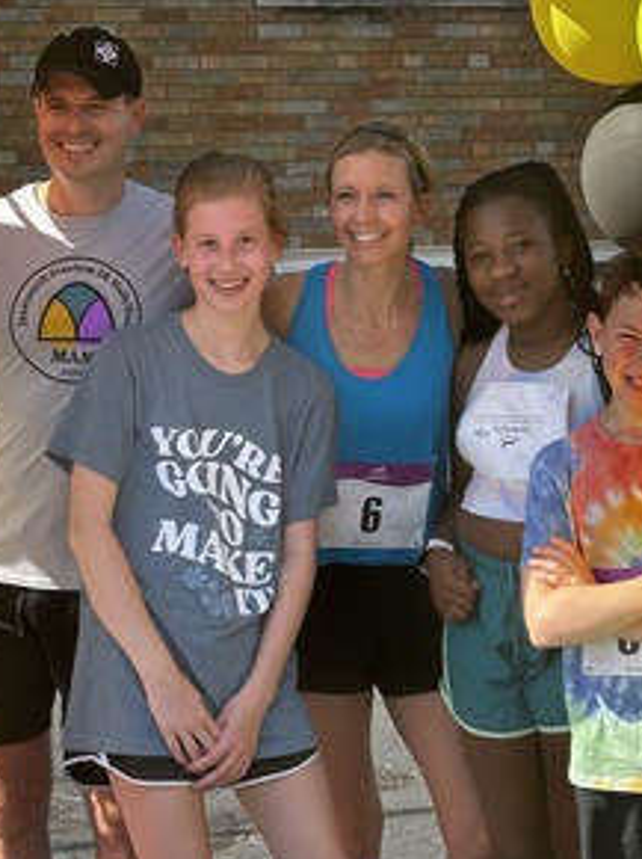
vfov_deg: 21.4
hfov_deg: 16.2
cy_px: 243
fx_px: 2254
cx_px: 305
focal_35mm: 91
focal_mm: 6.86
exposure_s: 1/1133
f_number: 1.78
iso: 64
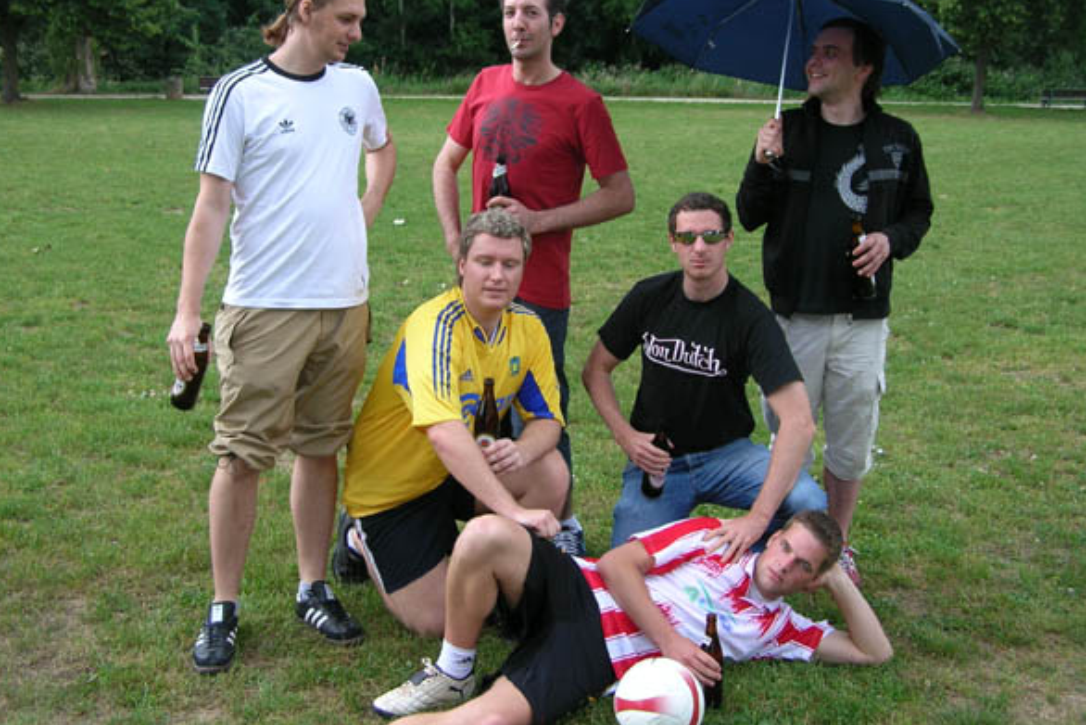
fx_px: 1509
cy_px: 327
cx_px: 549
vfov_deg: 27.0
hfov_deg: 39.6
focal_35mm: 50
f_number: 2.9
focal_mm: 7.8
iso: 50
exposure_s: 1/82.4
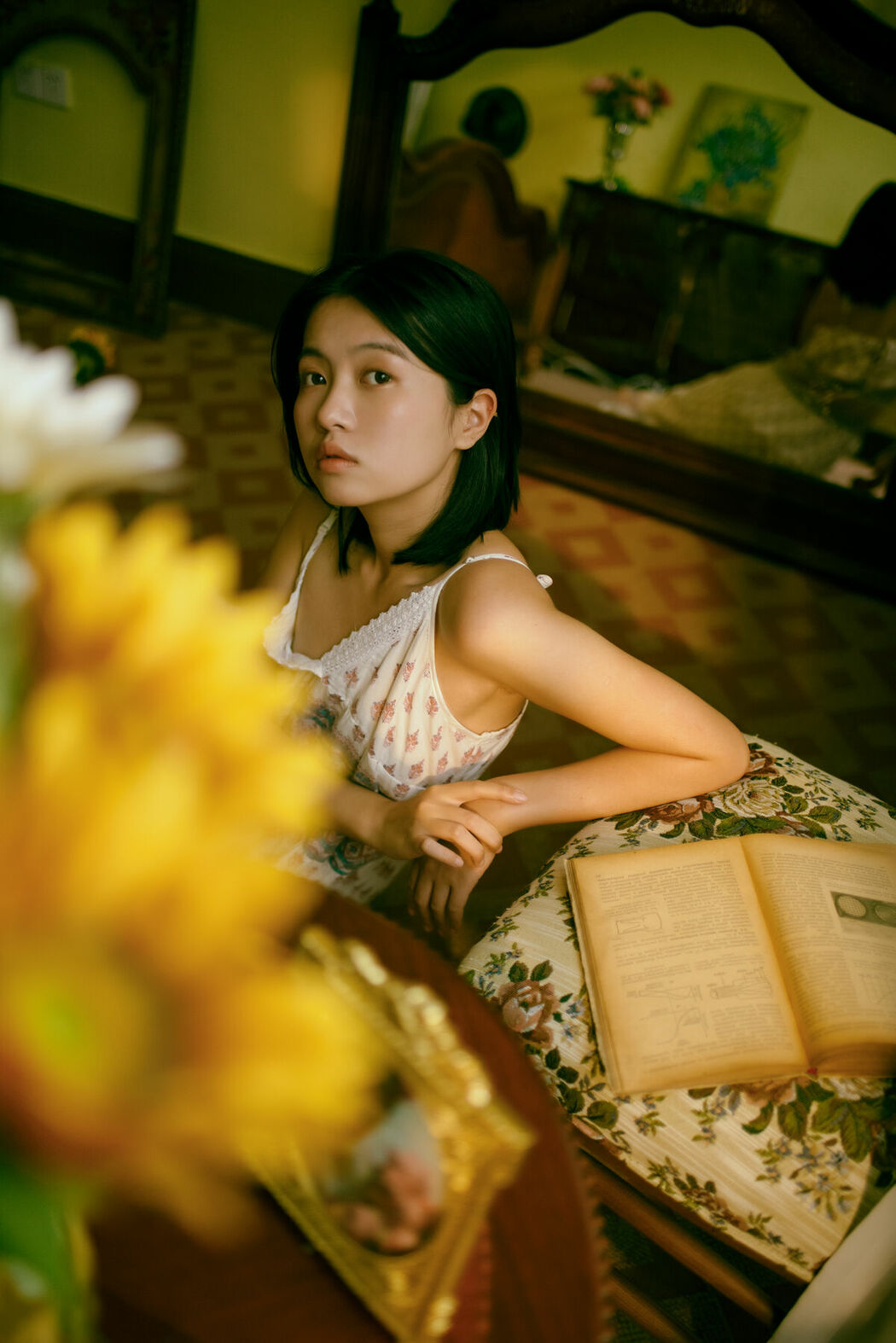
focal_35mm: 35
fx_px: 1306
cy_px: 672
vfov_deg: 54.4
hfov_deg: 37.9
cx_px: 448
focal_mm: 35
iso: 800
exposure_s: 1/1000
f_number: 1.8
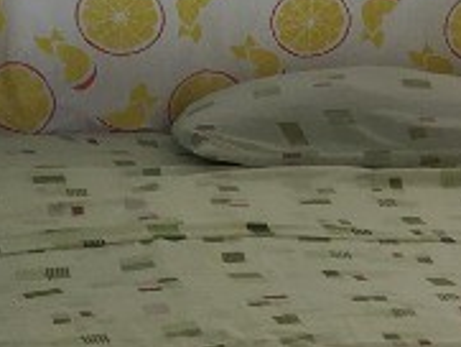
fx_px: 2186
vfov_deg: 9.0
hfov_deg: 10.8
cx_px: 968
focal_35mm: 164
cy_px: 332
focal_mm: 4.15
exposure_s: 1/50
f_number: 2.2
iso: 25
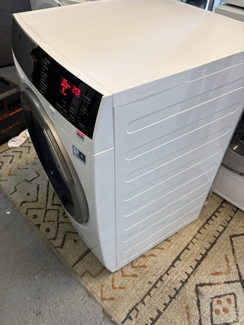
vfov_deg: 67.3
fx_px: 244
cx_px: 122
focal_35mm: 26
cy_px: 162
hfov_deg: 53.1
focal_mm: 5.96
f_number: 1.6
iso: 125
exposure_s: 1/50
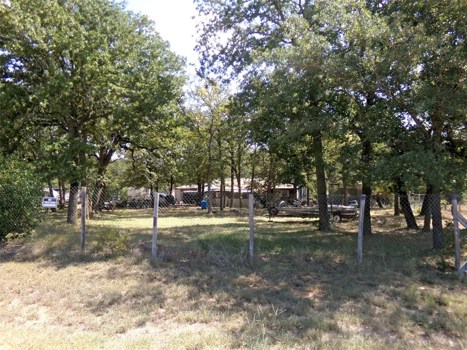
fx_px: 324
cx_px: 234
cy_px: 175
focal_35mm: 24
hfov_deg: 71.6
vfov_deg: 56.8
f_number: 3.7
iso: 100
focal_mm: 4.3
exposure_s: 1/220
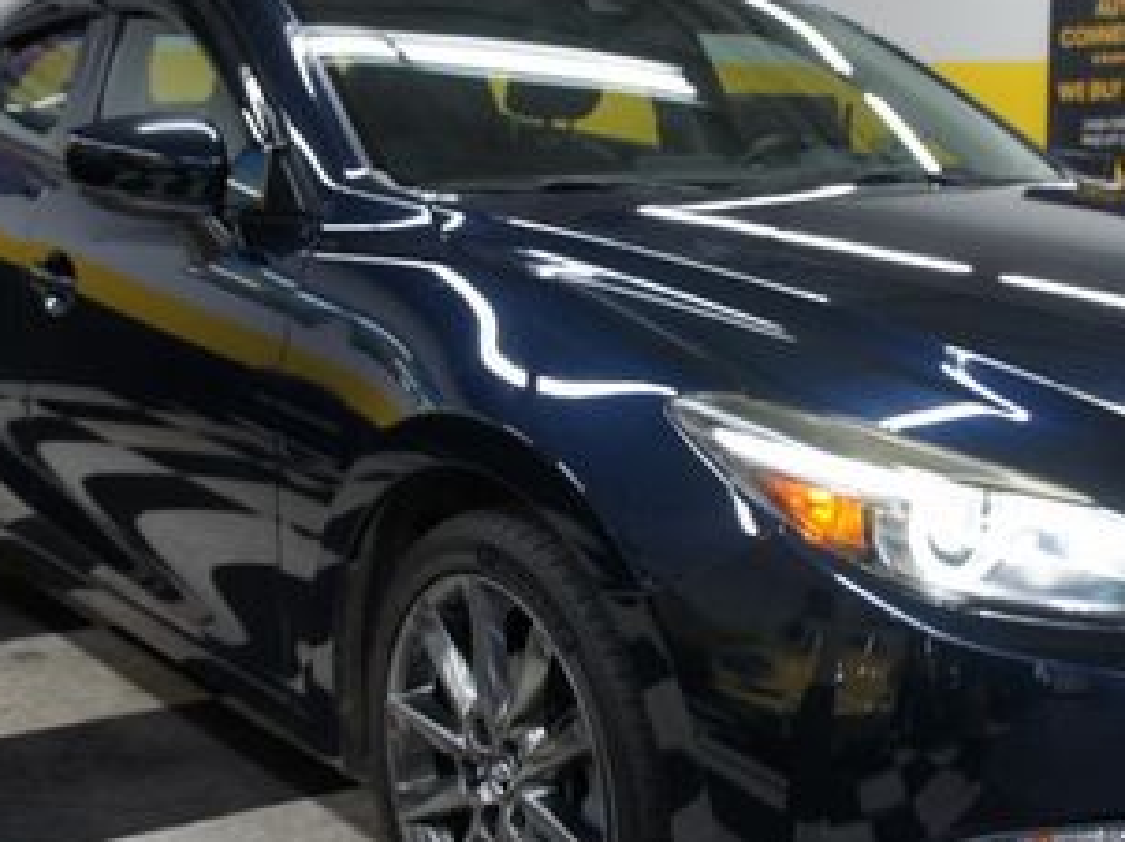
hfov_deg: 34.4
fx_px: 1786
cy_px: 410
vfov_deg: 26.5
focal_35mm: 55
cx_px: 801
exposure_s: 1/30
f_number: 3.5
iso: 200
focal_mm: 18
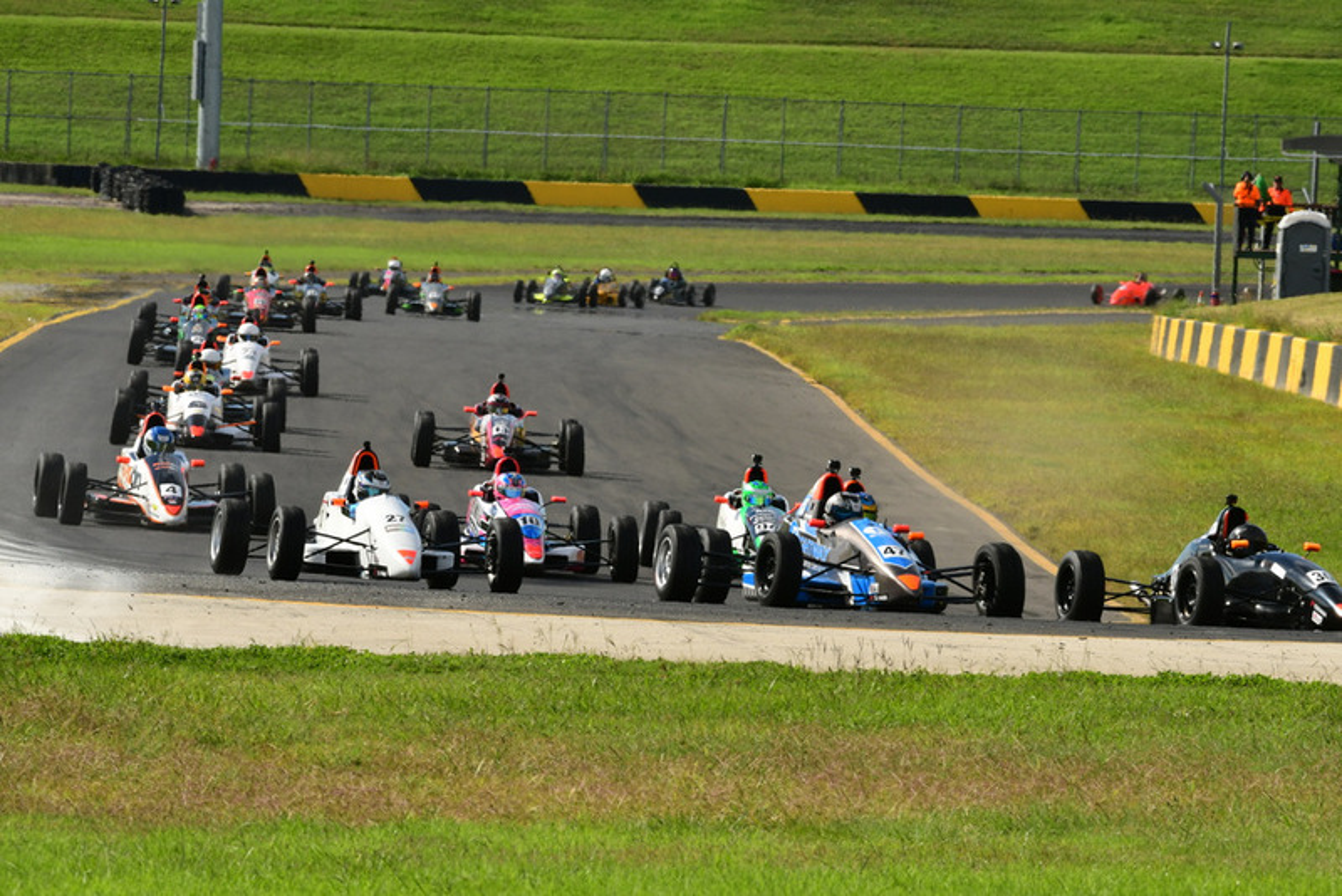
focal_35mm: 435
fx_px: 16221
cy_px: 448
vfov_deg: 3.2
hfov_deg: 4.7
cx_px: 671
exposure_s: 1/500
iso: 400
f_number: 13
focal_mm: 290
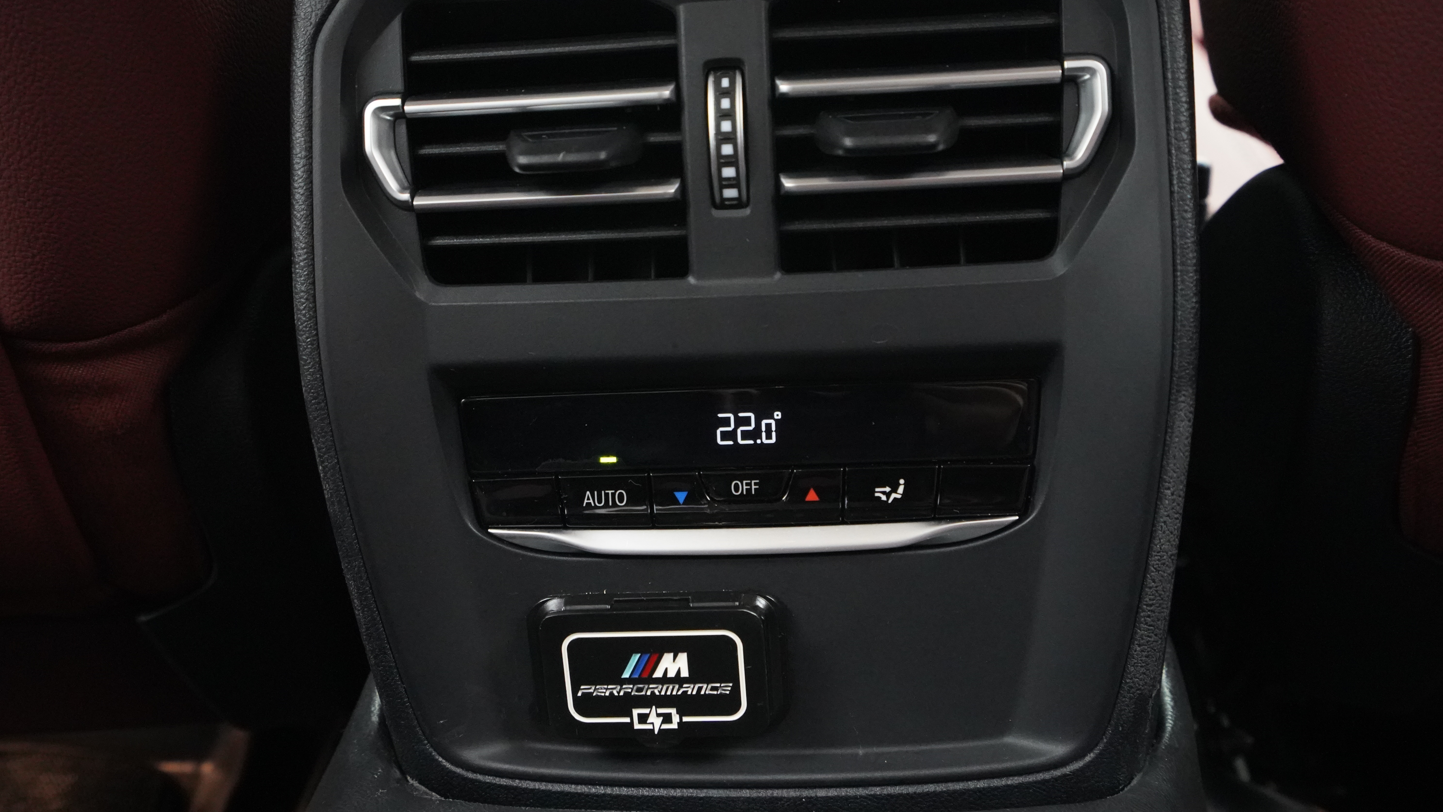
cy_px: 425
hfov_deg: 54.0
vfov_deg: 32.0
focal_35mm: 37
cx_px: 727
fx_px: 1416
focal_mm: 35
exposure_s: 1/200
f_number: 7.1
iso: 12800
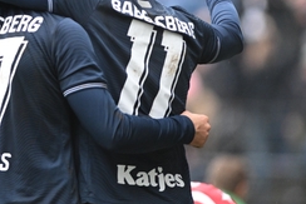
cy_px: -43
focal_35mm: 738
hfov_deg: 2.8
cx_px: -3
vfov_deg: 1.9
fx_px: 6276
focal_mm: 300
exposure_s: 1/2000
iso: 4500
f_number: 2.8
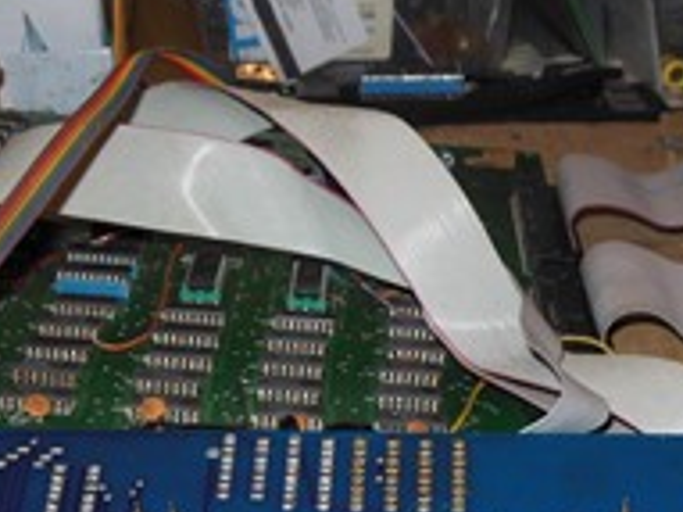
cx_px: 479
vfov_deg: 21.2
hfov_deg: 28.3
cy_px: 444
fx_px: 1341
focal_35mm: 68
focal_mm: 5.2
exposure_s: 1/25
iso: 125
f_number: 3.3
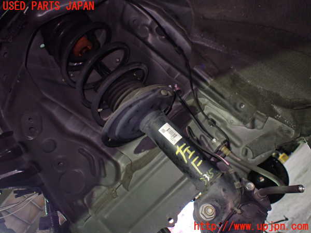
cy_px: 116
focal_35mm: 30
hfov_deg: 60.0
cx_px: 156
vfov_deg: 46.8
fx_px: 270
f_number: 2.3
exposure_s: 1/30
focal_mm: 5.4
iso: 800
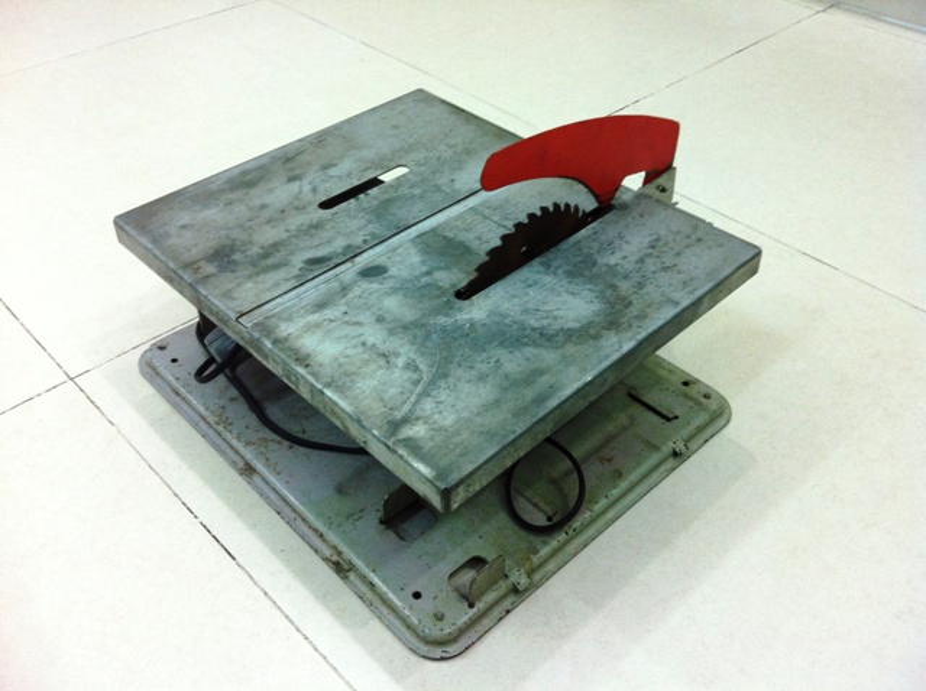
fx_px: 935
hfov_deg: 52.7
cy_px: 346
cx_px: 463
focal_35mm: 35
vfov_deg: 40.6
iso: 200
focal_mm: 3.85
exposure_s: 1/17
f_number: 2.8
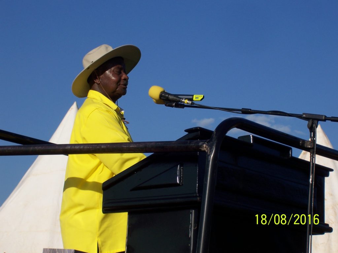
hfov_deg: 18.2
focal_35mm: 108
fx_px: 1055
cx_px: 169
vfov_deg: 13.7
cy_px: 126
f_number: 4.8
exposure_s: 1/800
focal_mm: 18.6
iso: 80
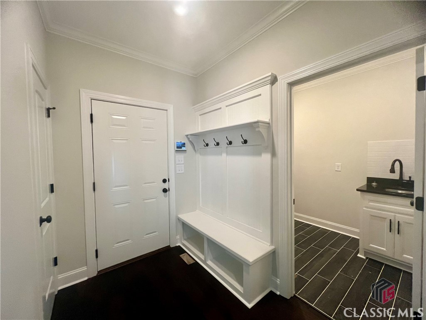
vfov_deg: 89.9
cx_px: 213
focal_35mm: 13
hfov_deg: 106.2
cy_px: 160
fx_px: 160
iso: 250
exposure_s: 1/120
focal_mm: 1.57
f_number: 1.8
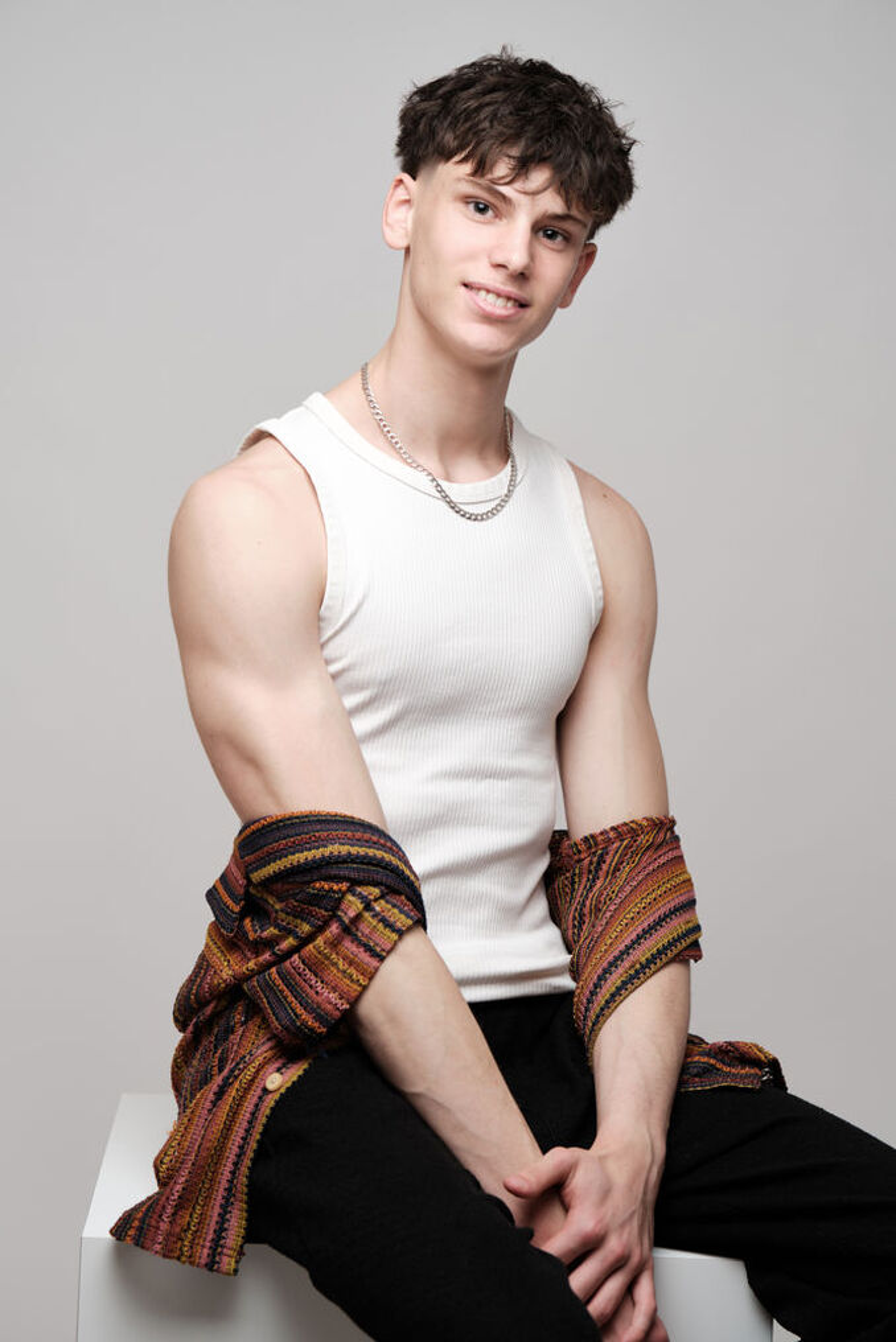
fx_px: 3134
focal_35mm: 84
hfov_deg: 16.3
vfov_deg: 24.2
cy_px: 671
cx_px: 448
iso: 160
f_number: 2.8
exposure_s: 1/160
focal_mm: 56
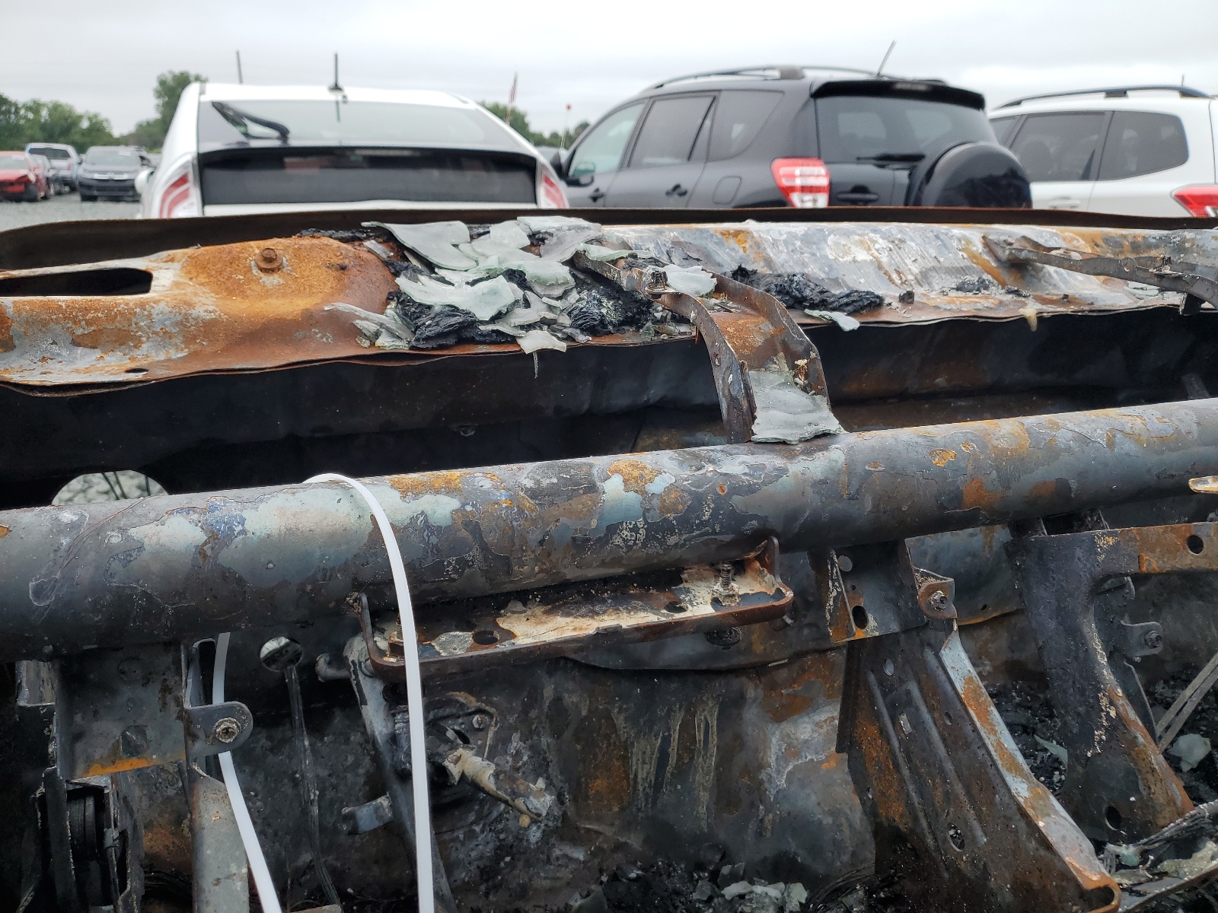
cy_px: 456
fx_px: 915
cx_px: 609
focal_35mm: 26
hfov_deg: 67.3
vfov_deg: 53.1
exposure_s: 1/476
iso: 50
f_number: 1.5
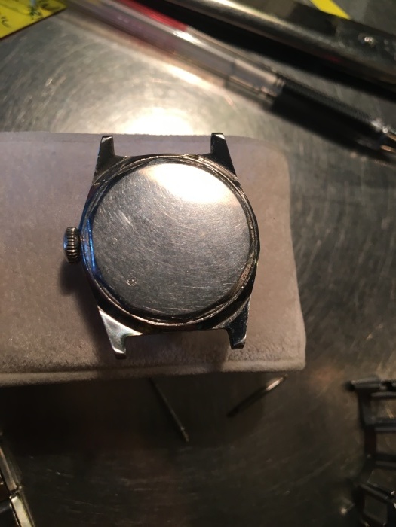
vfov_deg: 61.7
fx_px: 442
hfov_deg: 48.2
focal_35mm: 29
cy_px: 264
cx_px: 198
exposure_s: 1/30
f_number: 2.2
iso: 64
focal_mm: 4.15
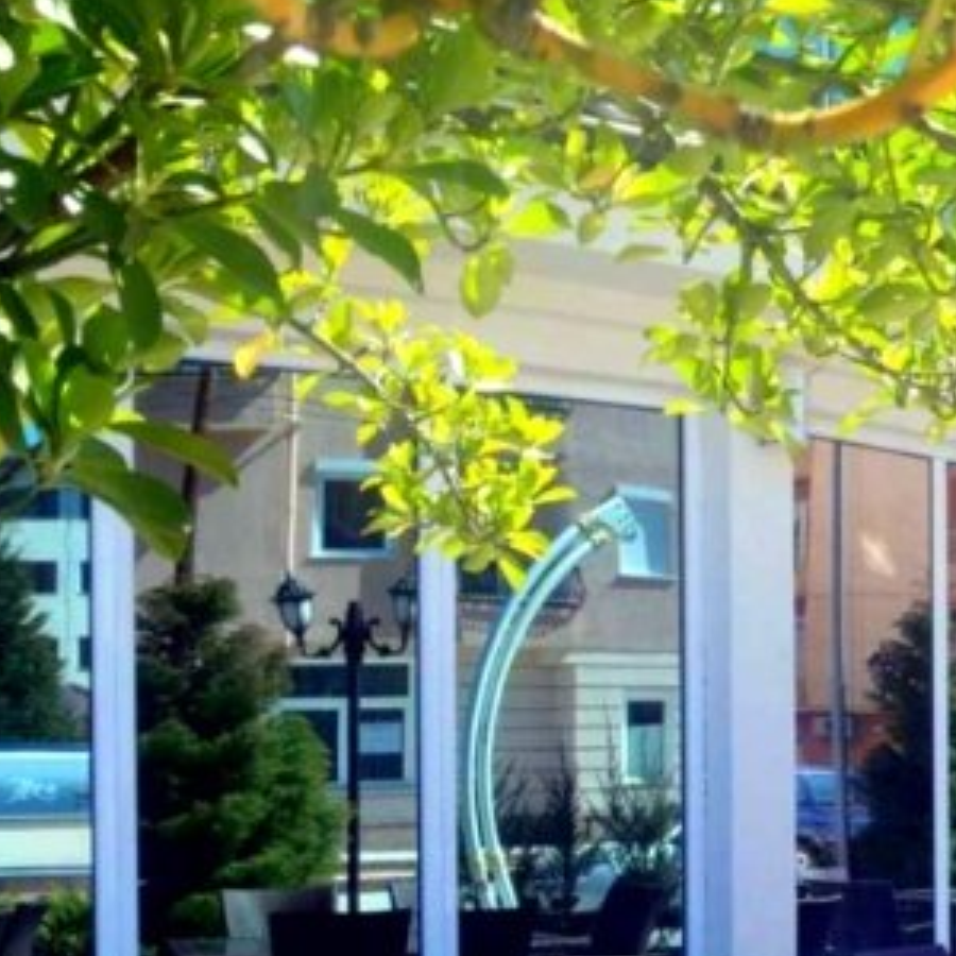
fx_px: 2062
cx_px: 867
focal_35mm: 66
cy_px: 813
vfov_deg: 25.5
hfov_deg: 25.3
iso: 64
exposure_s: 1/160
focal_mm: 5
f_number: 4
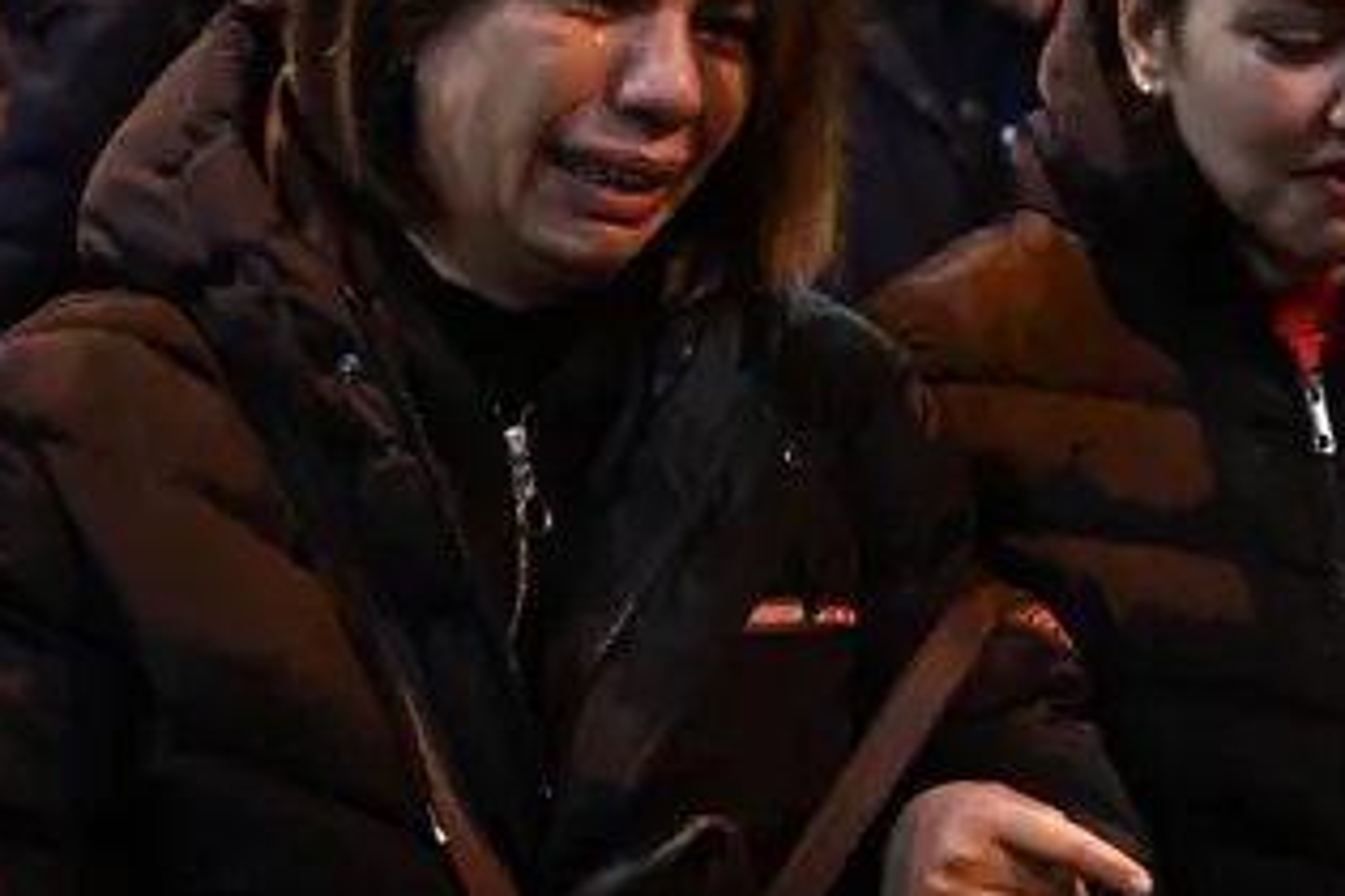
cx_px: 1187
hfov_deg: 19.0
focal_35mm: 106
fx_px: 3960
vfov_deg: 12.9
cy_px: 341
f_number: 2.8
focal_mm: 38
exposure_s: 1/160
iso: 4000
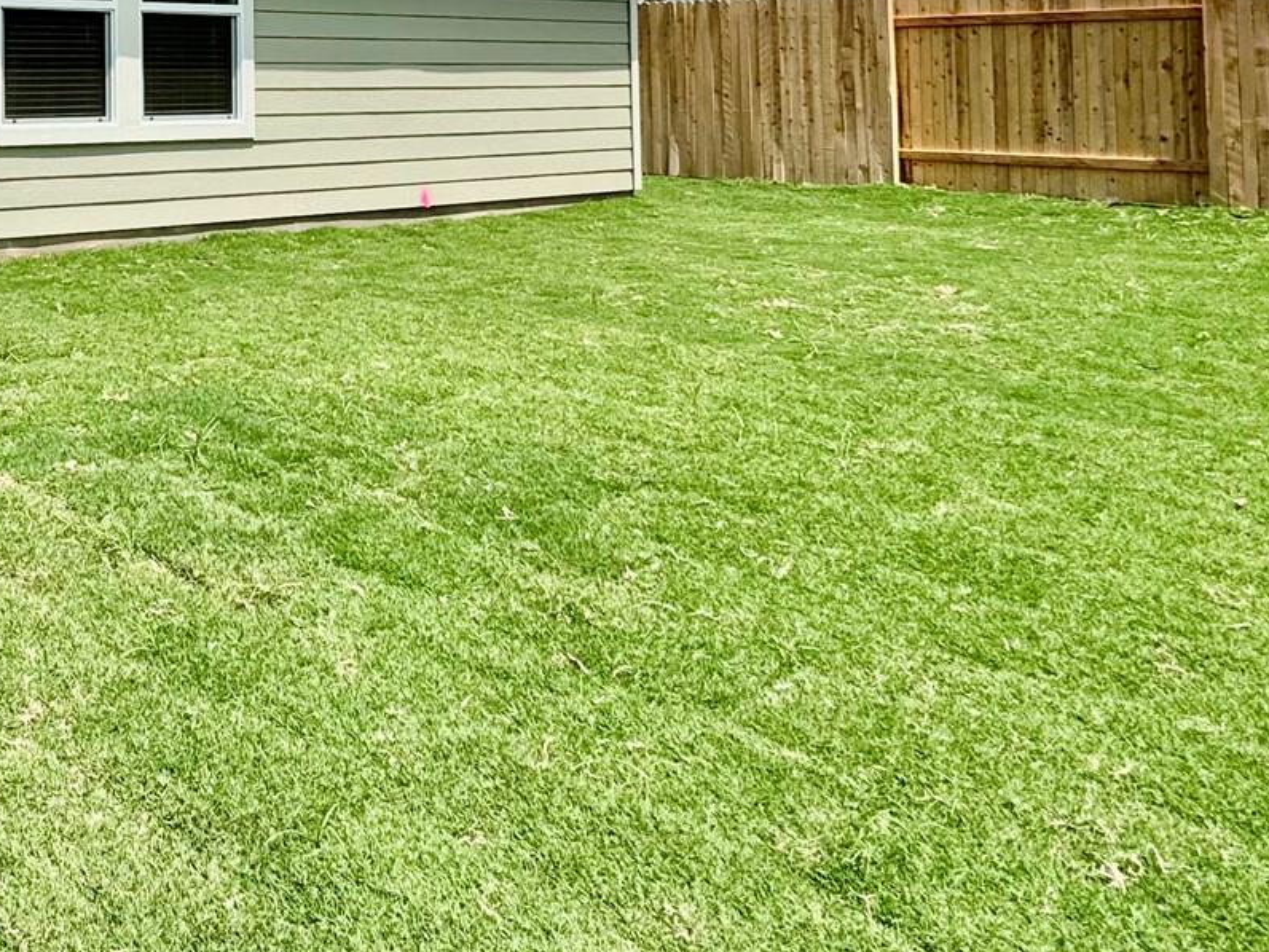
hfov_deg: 42.9
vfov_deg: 36.3
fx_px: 1320
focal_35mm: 36
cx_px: -48
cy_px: 37
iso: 50
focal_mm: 2.22
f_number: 2.2
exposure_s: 1/2674
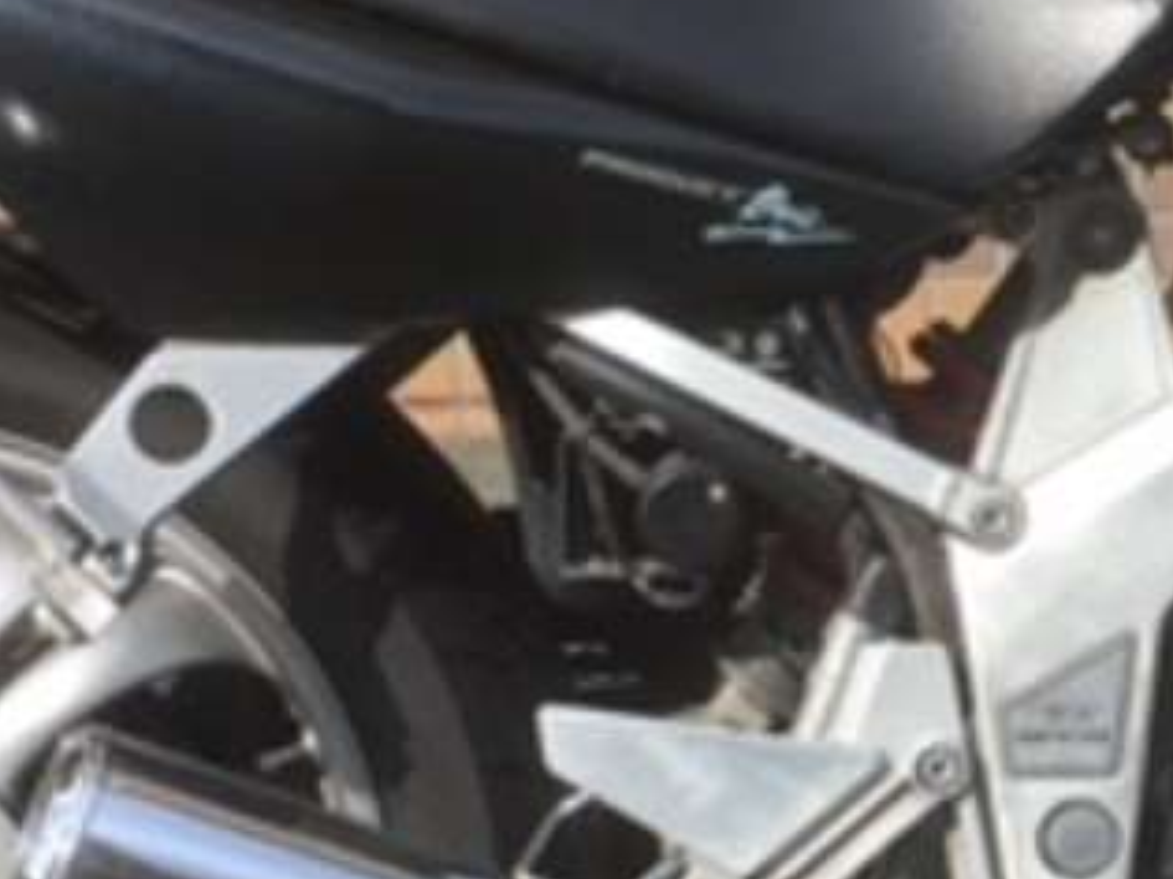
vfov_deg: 12.5
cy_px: 473
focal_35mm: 118
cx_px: 1244
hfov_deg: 16.3
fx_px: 3997
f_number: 2.2
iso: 25
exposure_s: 1/693
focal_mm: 4.15
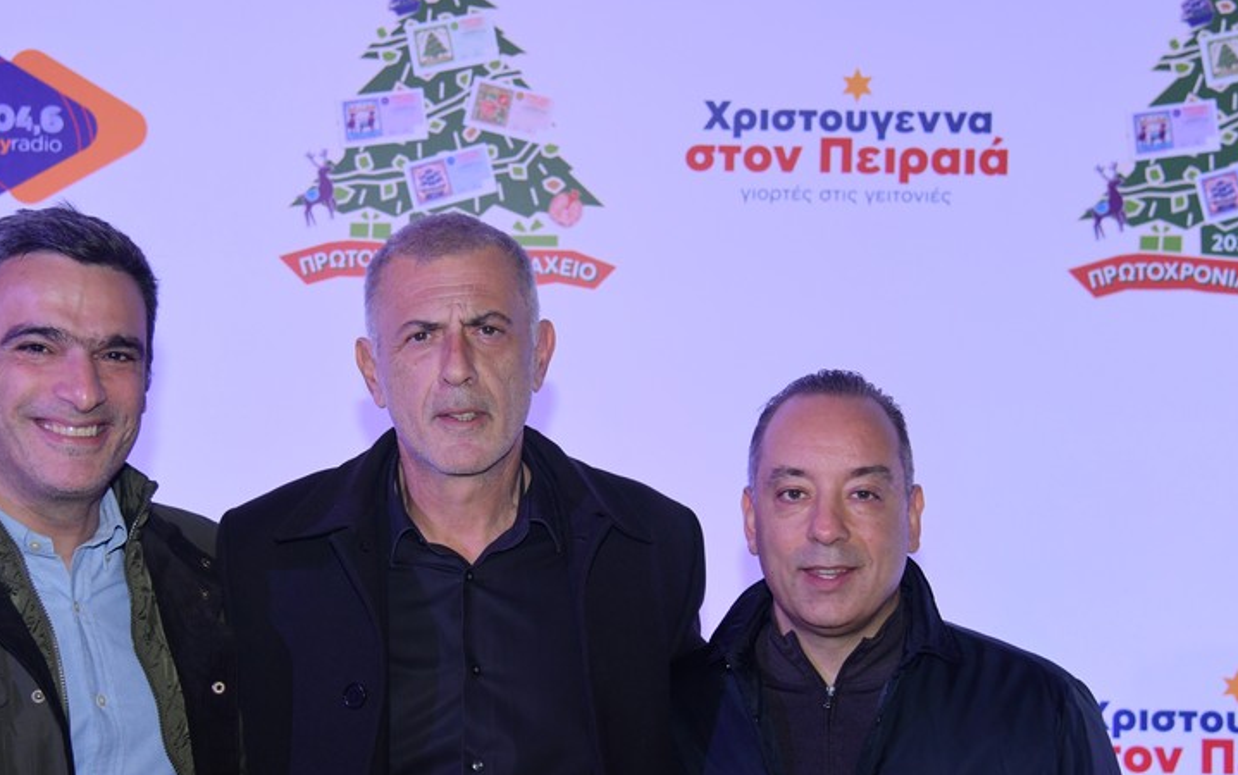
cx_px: 527
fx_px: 2295
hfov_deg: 30.1
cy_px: 487
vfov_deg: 19.1
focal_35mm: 68
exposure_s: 1/250
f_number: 4
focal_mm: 40
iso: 1000
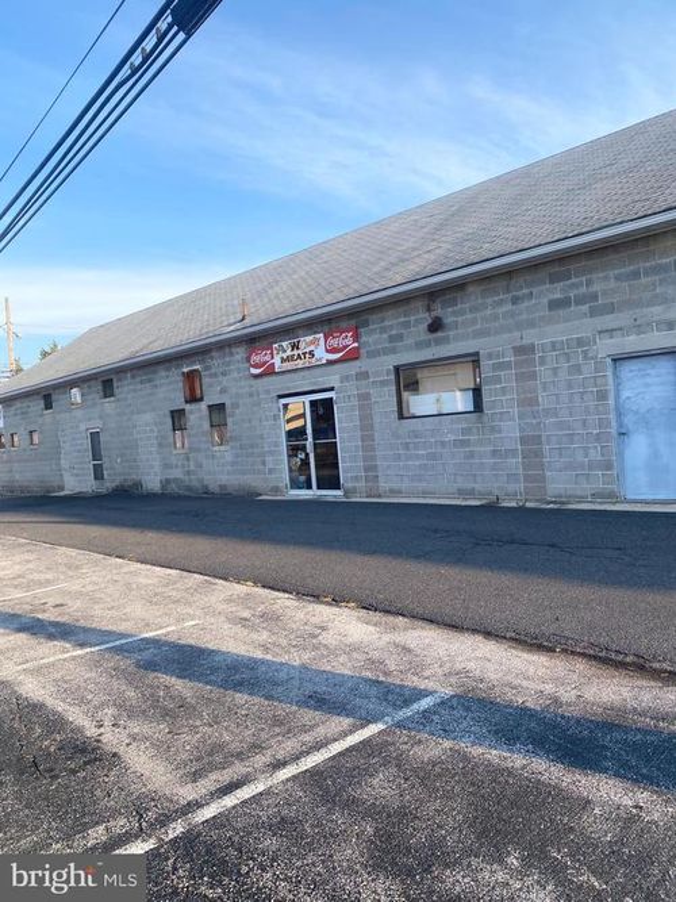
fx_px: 677
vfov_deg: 67.3
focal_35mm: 26
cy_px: 451
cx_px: 338
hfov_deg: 53.0
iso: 32
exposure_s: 1/871
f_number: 1.8
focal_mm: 4.25
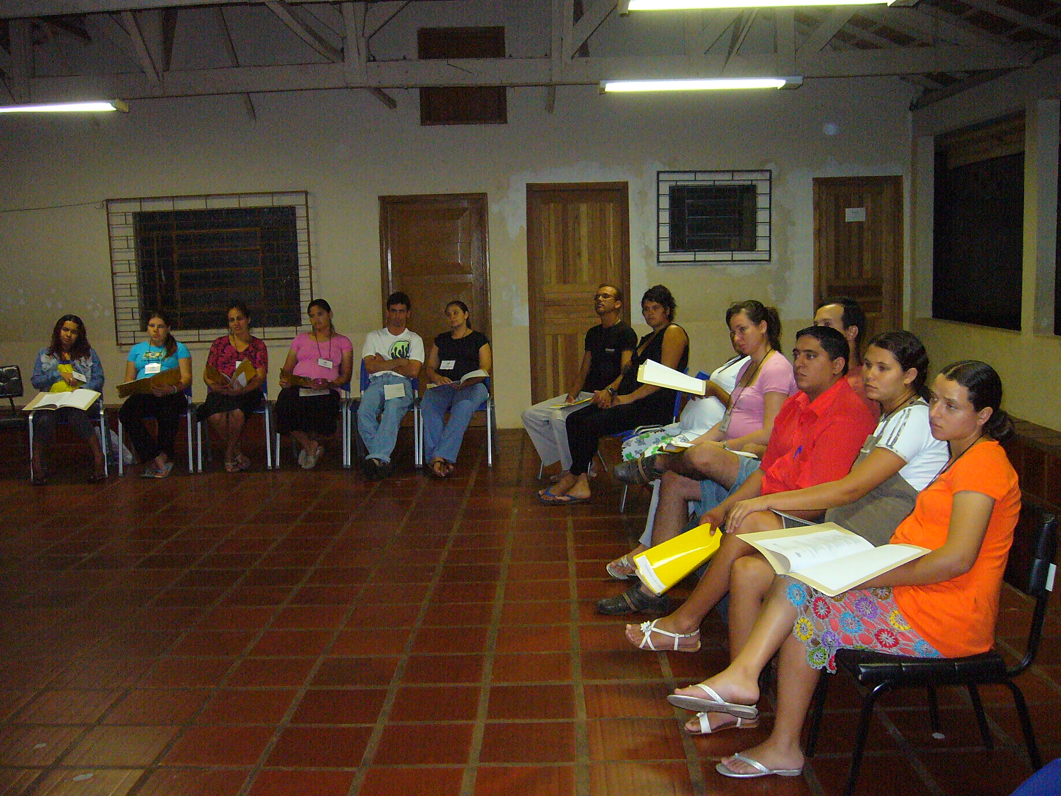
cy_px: 398
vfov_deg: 40.7
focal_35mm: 35
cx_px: 530
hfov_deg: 52.6
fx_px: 1073
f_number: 2.8
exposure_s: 1/60
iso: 400
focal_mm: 5.8
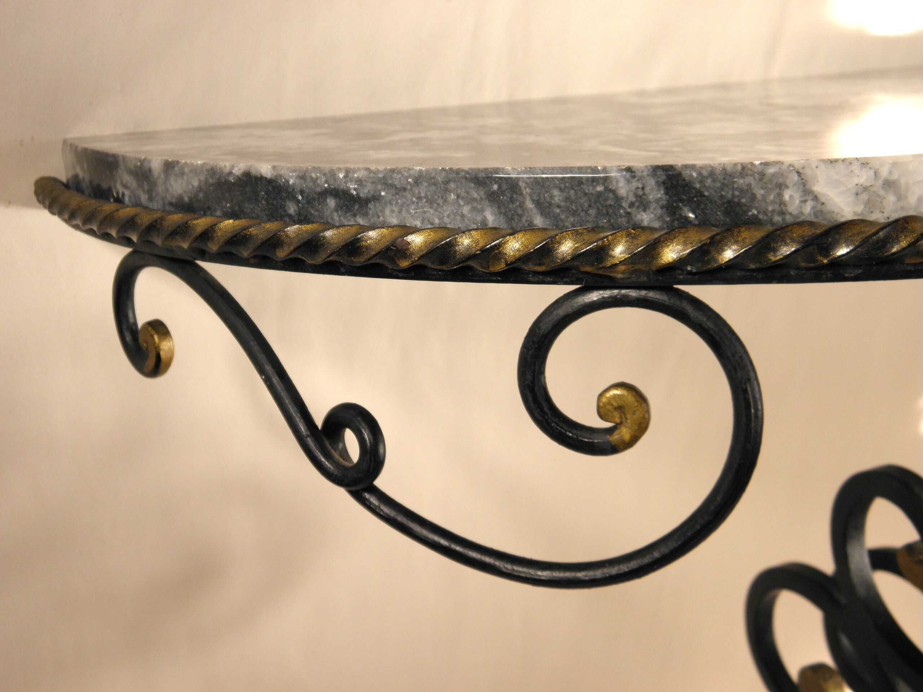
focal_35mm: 41
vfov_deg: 35.1
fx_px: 1093
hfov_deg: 45.8
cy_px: 346
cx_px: 462
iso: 100
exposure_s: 1/40
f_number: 3.8
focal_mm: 7.5
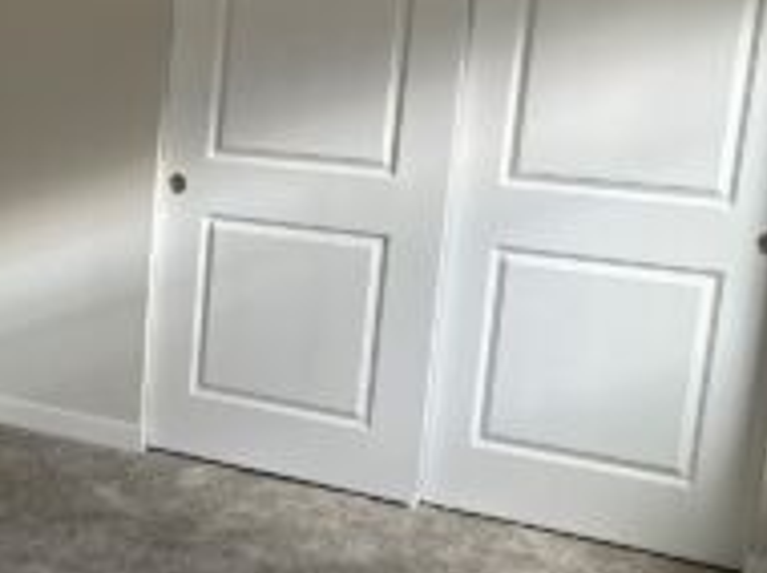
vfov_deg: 24.7
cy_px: 246
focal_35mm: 59
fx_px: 1306
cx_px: 28
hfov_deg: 30.7
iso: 64
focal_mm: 3.99
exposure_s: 1/120
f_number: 1.8
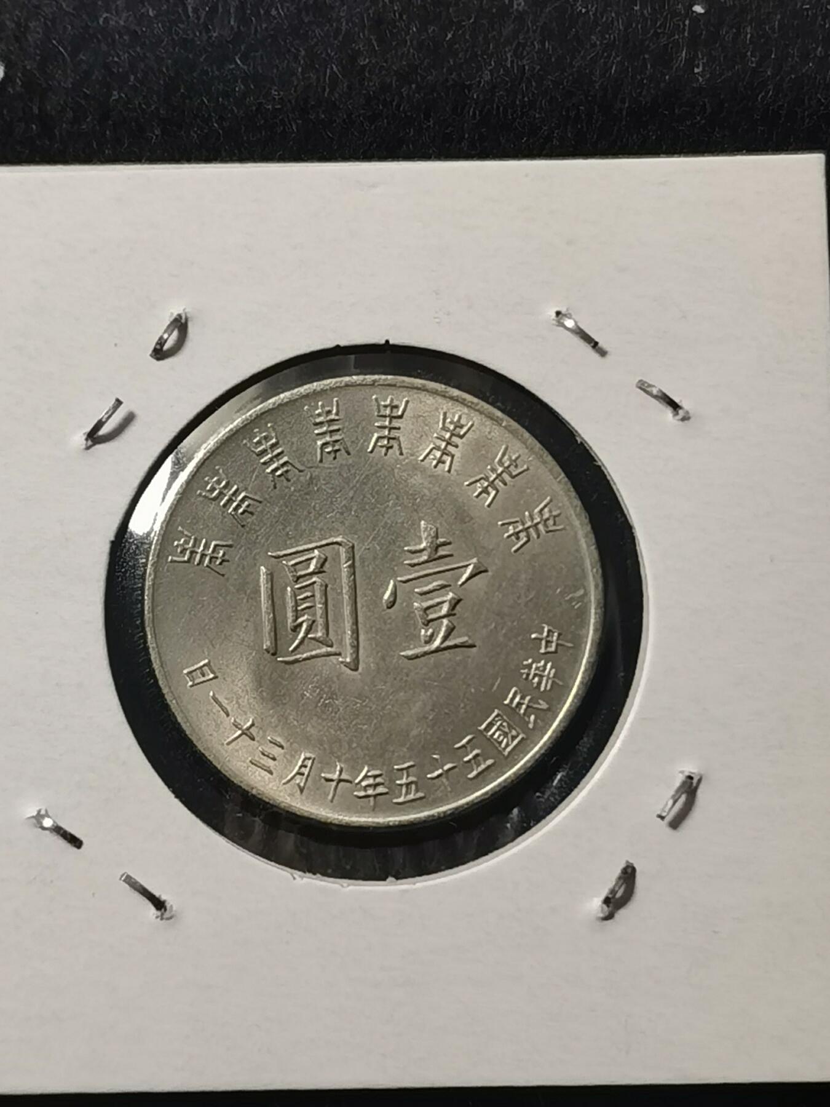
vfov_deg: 21.8
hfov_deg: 16.4
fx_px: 2877
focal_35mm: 90
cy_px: 554
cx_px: 415
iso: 160
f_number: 1.9
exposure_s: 1/100
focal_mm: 5.58
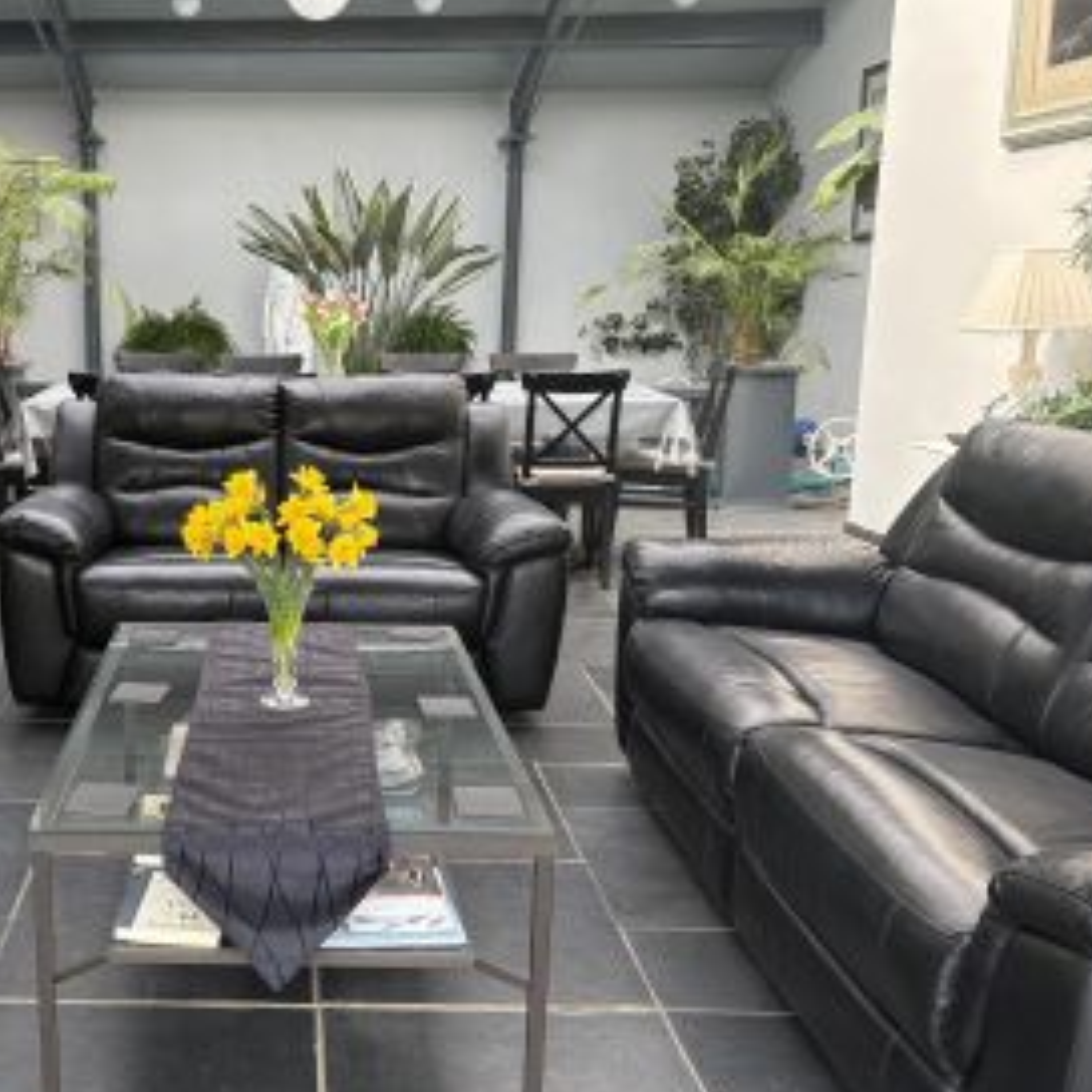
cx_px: 257
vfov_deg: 43.9
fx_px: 1356
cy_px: 534
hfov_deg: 42.3
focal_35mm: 38
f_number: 1.6
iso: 100
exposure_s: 1/121
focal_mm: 5.96
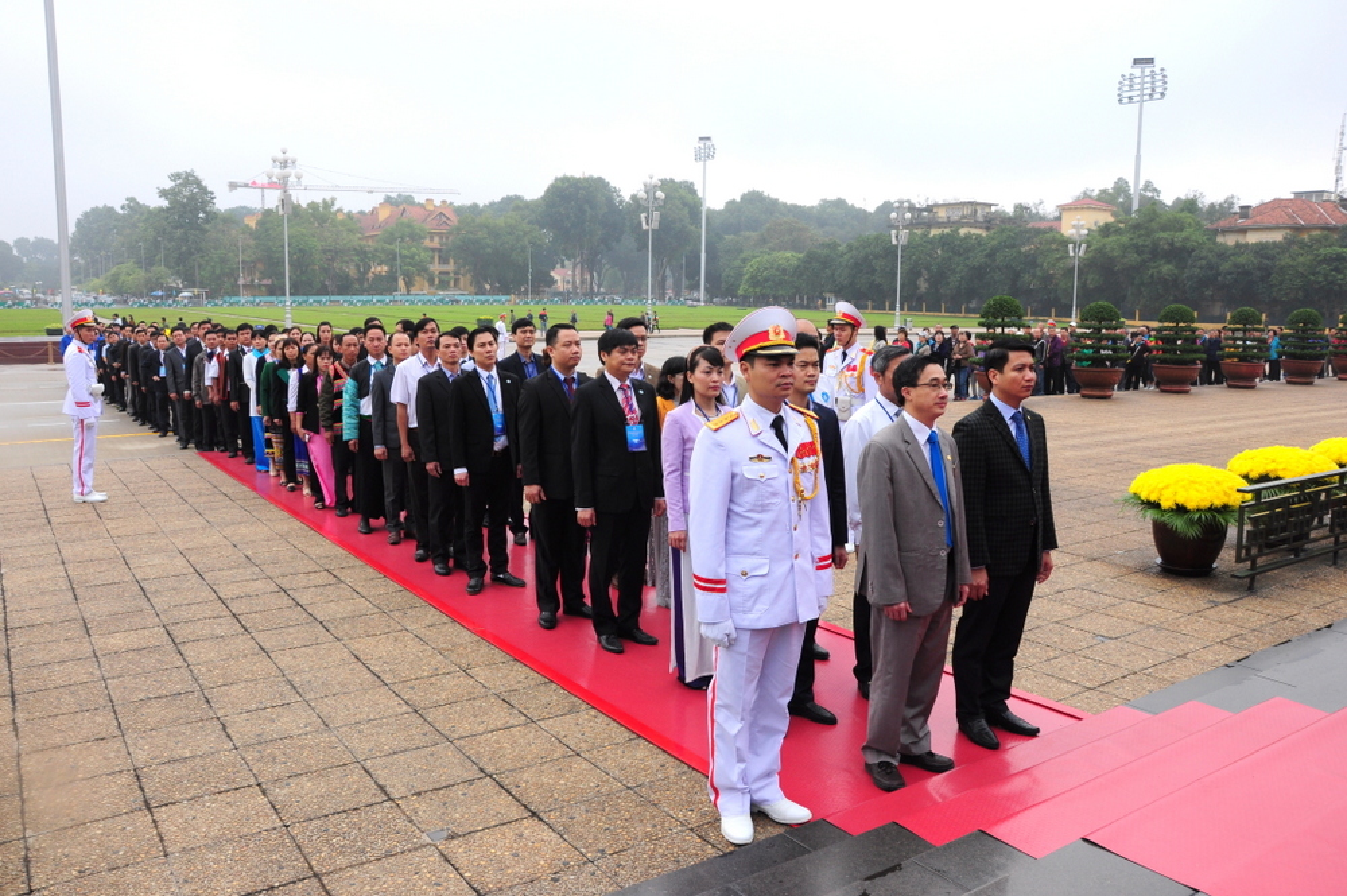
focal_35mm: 27
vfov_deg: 47.9
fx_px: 1009
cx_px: 674
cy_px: 448
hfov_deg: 67.4
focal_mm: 18
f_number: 8
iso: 320
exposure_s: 1/125
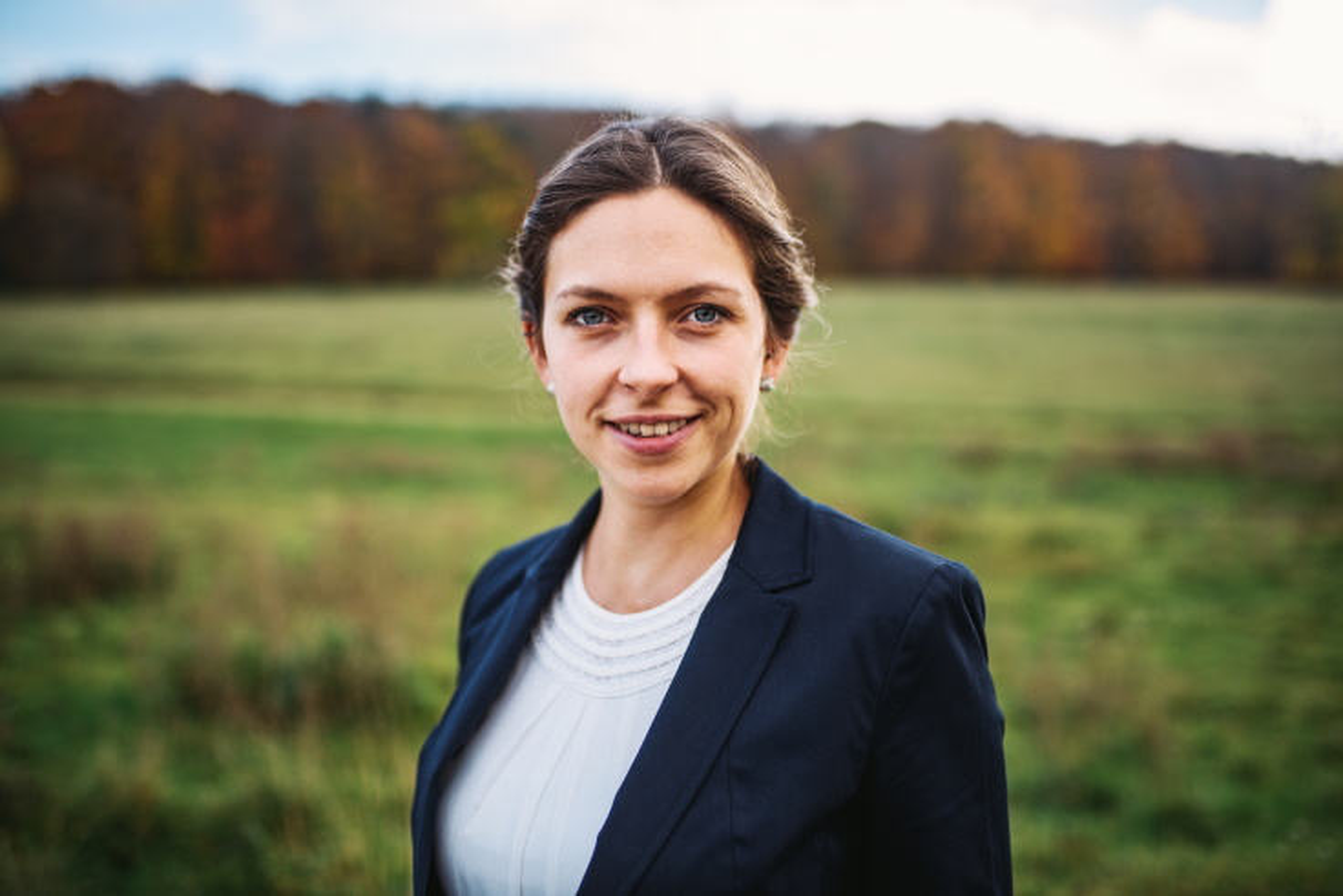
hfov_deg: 54.4
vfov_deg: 37.9
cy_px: 448
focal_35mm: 35
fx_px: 1306
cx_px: 672
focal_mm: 35
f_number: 1.6
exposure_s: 1/640
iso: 64
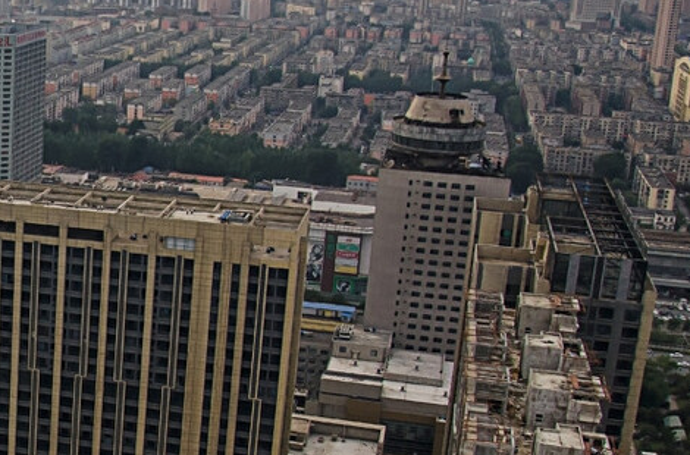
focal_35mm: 69
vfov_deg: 19.6
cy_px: 259
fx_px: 1318
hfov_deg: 26.3
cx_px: -122
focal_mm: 18
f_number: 8
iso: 200
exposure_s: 1/500
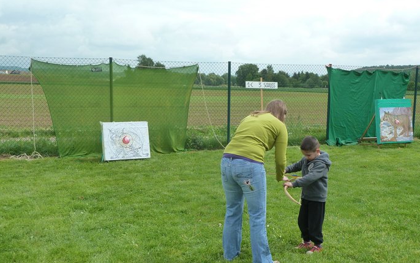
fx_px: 458
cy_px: 159
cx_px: 210
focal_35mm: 40
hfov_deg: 49.3
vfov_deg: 31.9
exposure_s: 1/400
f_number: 4
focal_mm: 6.1
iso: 125
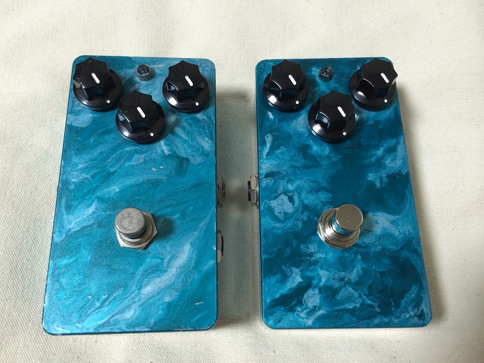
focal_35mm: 30
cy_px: 182
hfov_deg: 60.0
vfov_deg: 46.8
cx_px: 242
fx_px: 419
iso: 200
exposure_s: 1/33
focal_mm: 4.12
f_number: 2.2
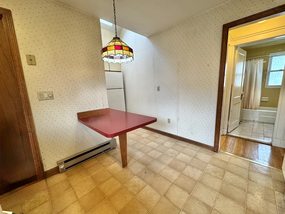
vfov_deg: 85.7
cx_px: 142
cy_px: 107
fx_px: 115
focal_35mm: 14
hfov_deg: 102.1
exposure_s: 1/60
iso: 200
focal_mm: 2.22
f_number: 2.2
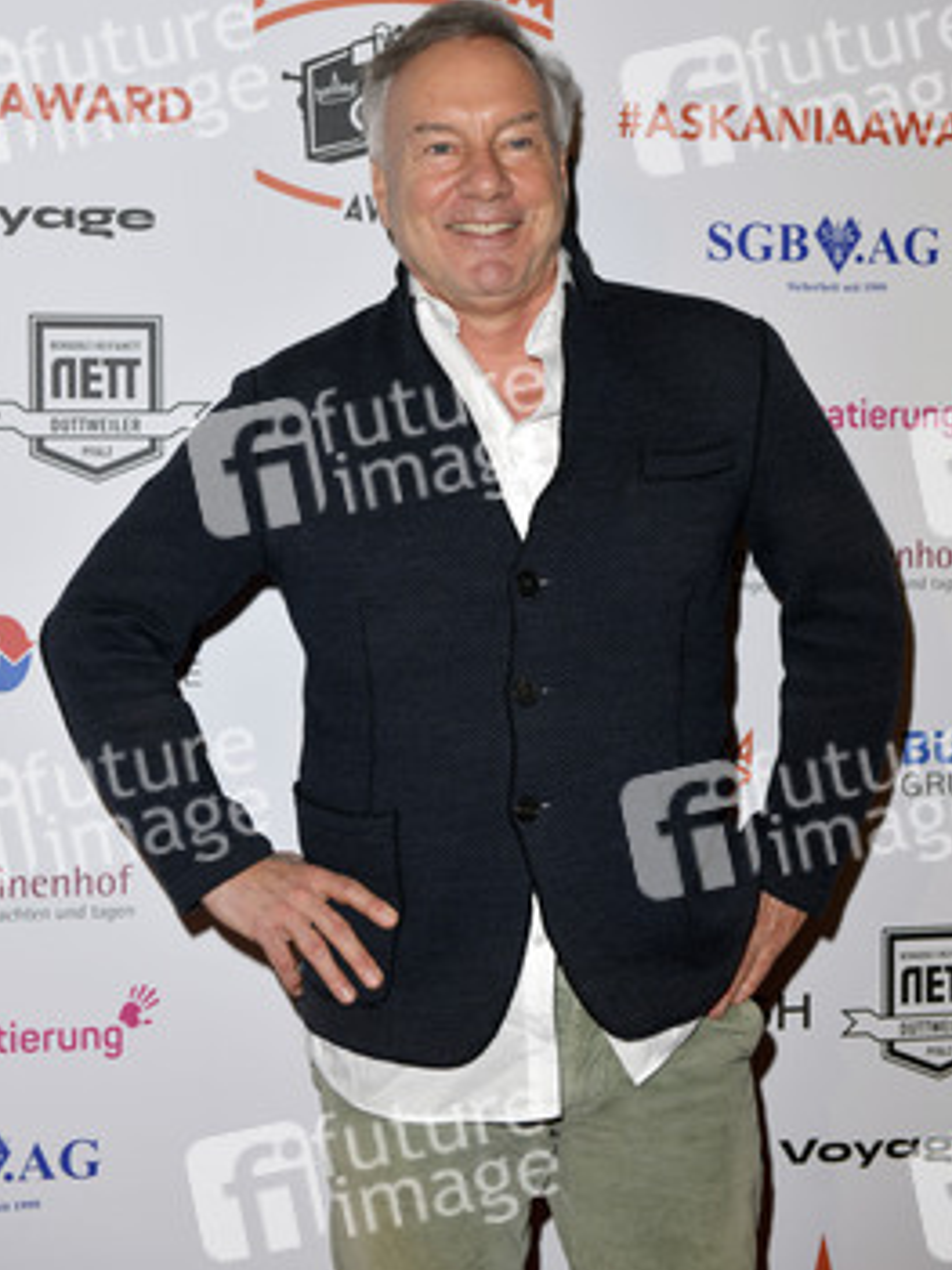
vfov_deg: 33.8
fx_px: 2091
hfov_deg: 25.6
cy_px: 633
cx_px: 478
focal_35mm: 57
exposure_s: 1/160
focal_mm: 52
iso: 125
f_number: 5.6
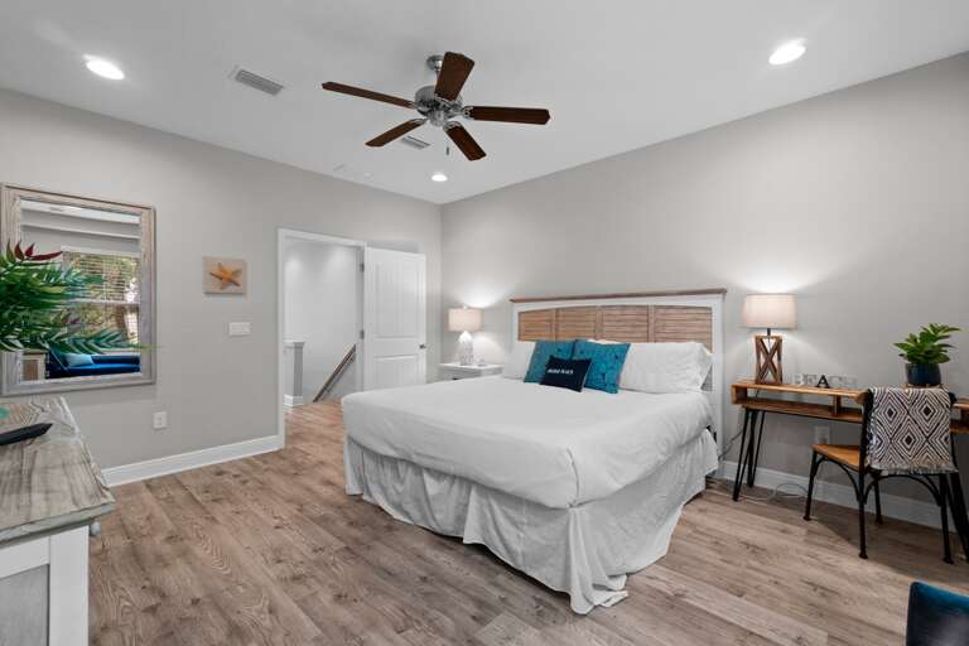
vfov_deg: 77.3
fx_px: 404
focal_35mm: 15
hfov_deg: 100.4
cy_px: 323
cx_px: 484
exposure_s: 1/1.67
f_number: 8
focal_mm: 10
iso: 400
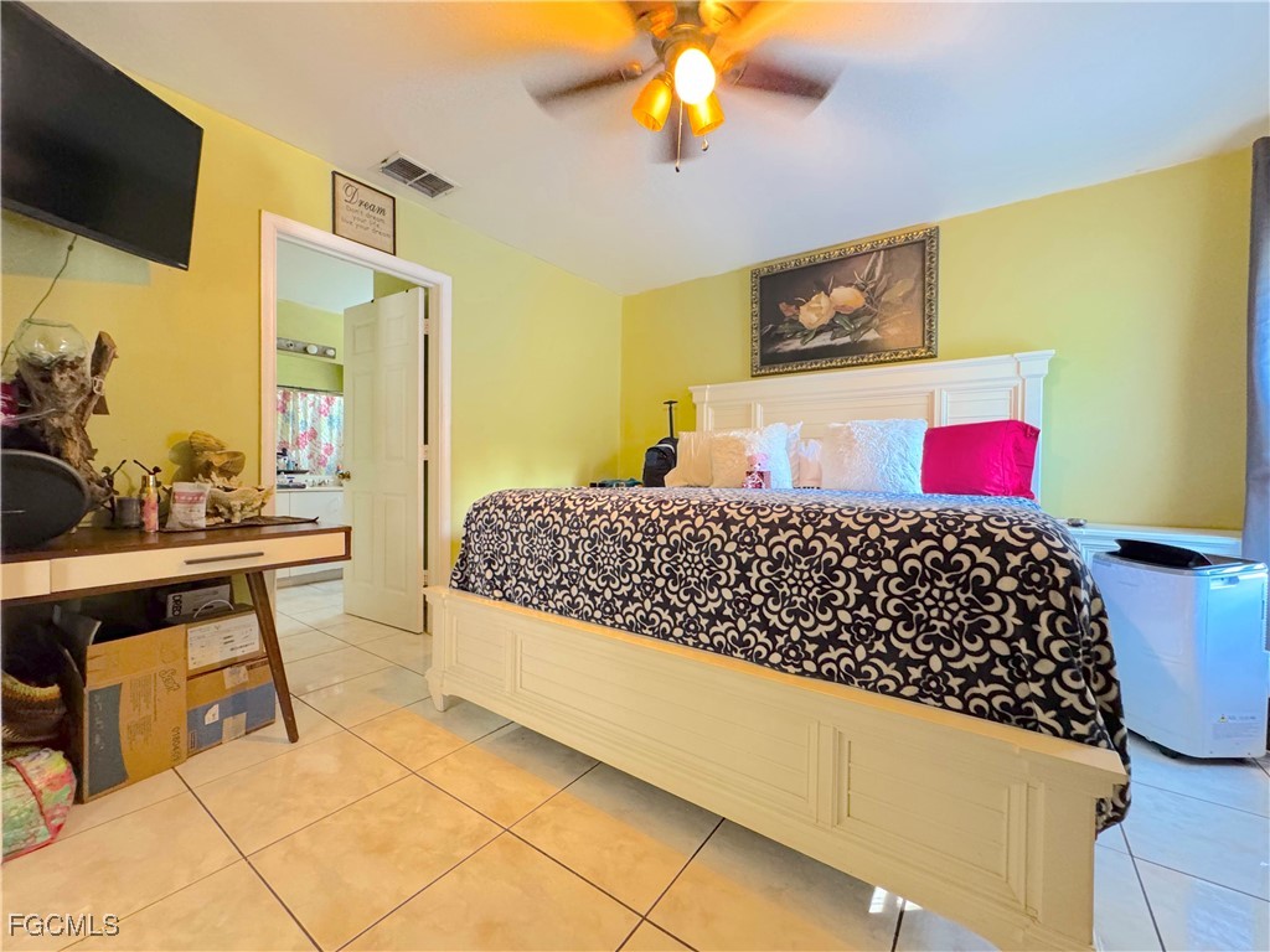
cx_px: 635
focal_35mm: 14
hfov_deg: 102.1
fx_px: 514
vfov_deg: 85.7
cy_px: 476
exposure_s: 1/60
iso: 640
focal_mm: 2.22
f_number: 2.2
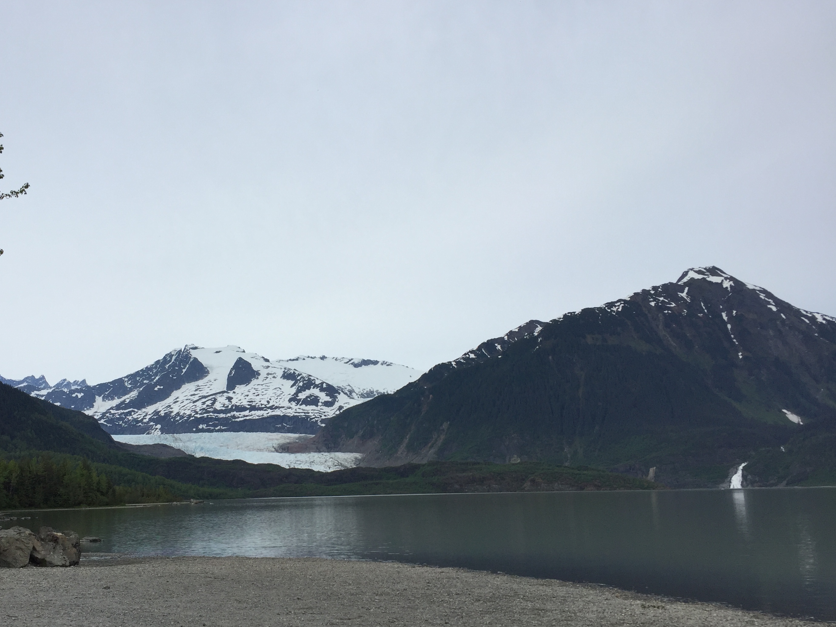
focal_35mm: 36
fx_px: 869
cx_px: 318
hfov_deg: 50.9
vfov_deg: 39.5
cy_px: 366
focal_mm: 4.15
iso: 32
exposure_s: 1/2083
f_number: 2.2
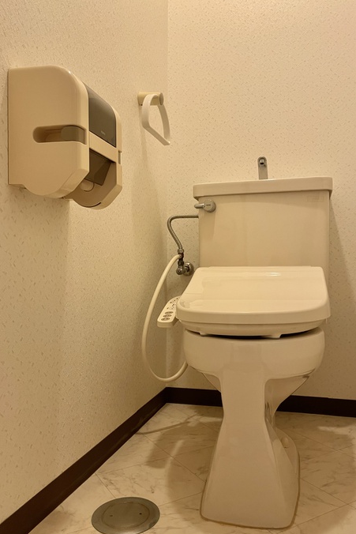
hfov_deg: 46.3
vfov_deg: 65.5
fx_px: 415
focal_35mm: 28
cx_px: 200
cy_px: 263
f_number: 1.6
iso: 160
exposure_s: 1/60
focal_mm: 4.2
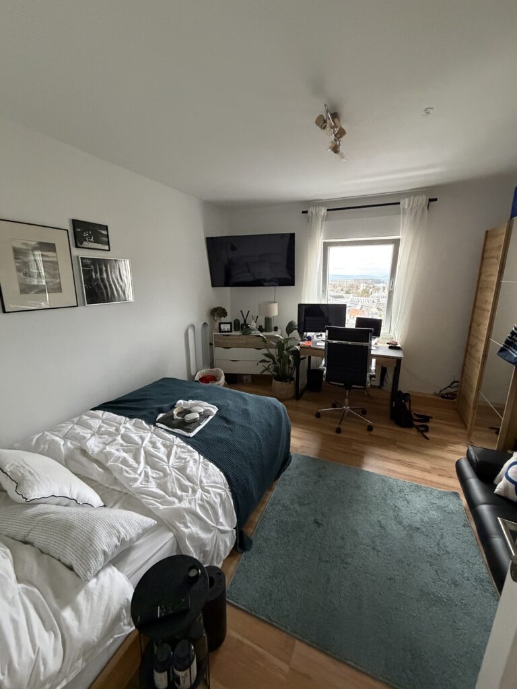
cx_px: 258
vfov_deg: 102.1
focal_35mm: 14
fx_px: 279
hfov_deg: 85.7
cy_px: 344
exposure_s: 1/60
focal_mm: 2.22
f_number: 2.2
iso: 640
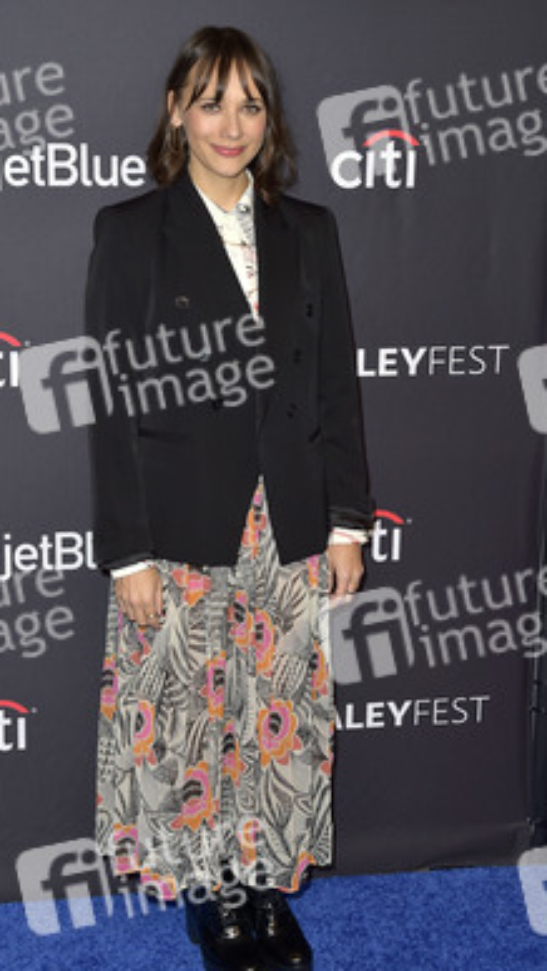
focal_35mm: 52
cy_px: 499
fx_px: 1339
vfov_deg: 39.8
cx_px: 220
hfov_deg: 23.0
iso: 250
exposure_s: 1/250
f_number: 5.6
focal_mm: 48
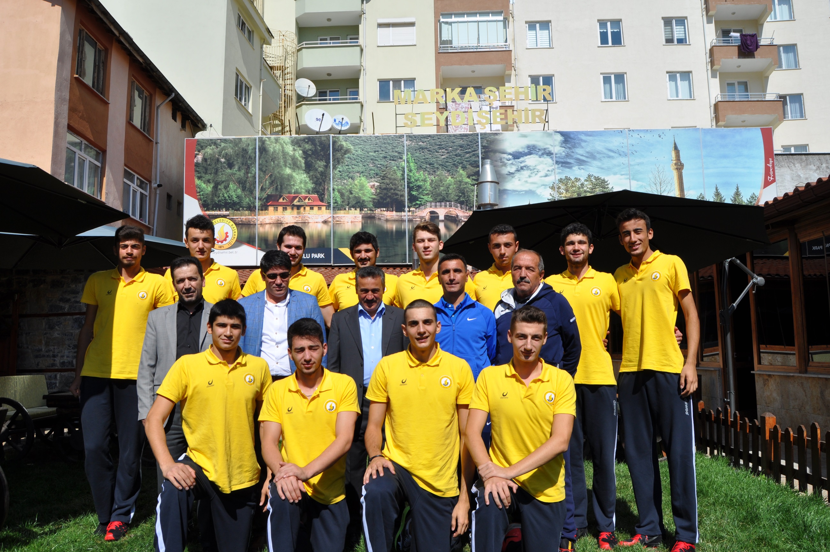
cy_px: 276
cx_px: 415
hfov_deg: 67.4
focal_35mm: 27
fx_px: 622
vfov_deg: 47.8
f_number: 11
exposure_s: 1/500
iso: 200
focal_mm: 18
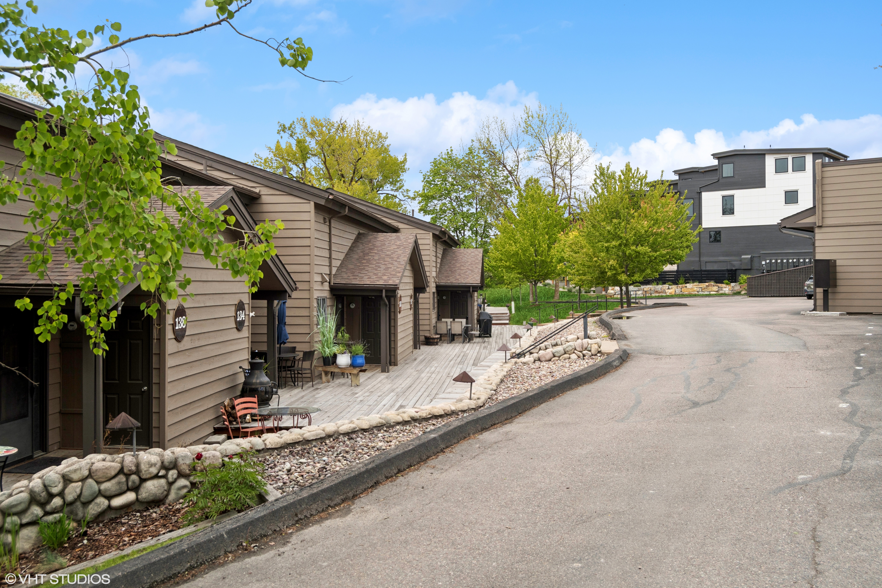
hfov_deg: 55.8
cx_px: 441
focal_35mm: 34
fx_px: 833
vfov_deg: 38.9
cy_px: 294
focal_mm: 23
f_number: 6.3
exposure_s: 1/500
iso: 100
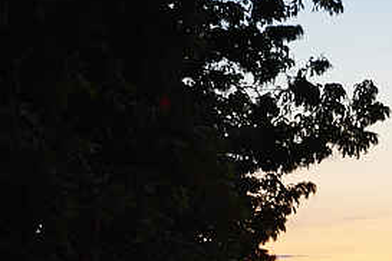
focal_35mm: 211
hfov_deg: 9.6
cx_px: 458
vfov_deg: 6.4
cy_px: 457
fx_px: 2297
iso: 100
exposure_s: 10
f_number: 11
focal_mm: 36
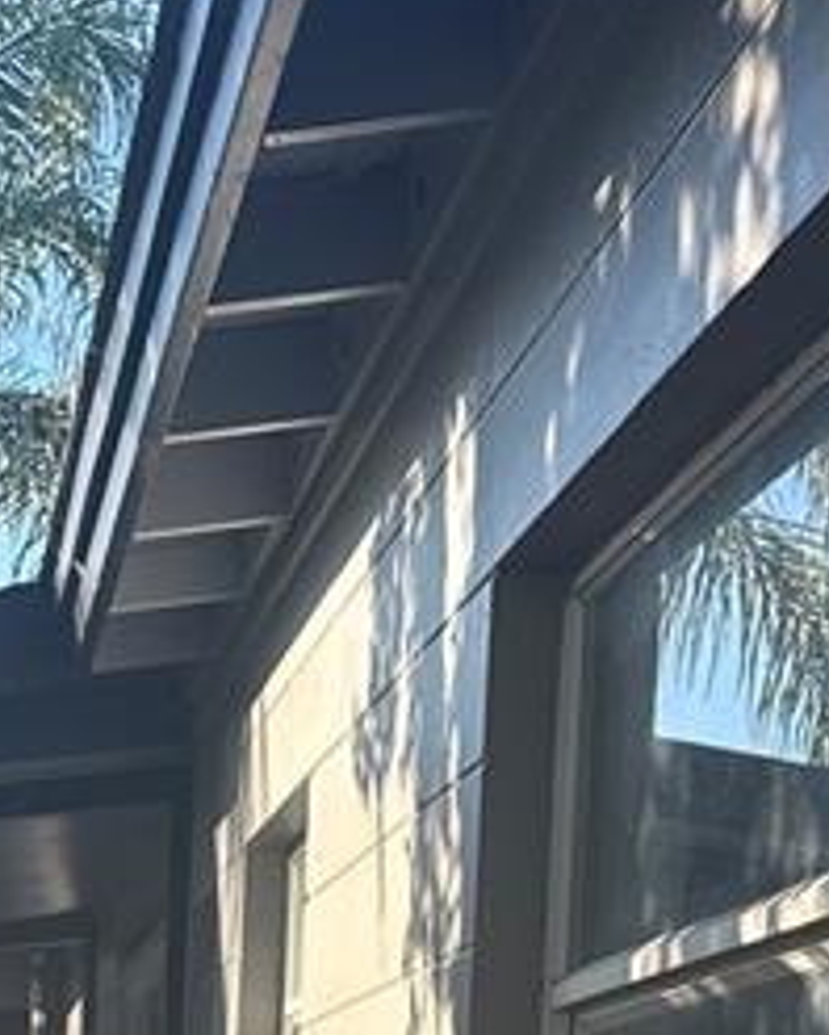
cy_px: 1349
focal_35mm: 97
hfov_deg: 15.6
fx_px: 2971
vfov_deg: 18.4
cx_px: 25
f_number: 1.78
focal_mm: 6.76
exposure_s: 1/1337
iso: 100
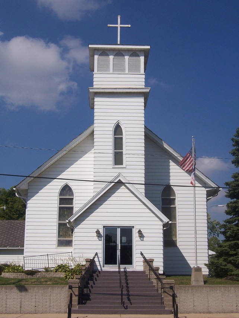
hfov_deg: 24.4
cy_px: 159
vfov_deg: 32.2
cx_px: 120
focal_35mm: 60
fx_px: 552
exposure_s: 1/1000
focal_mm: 10
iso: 80
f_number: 5.6
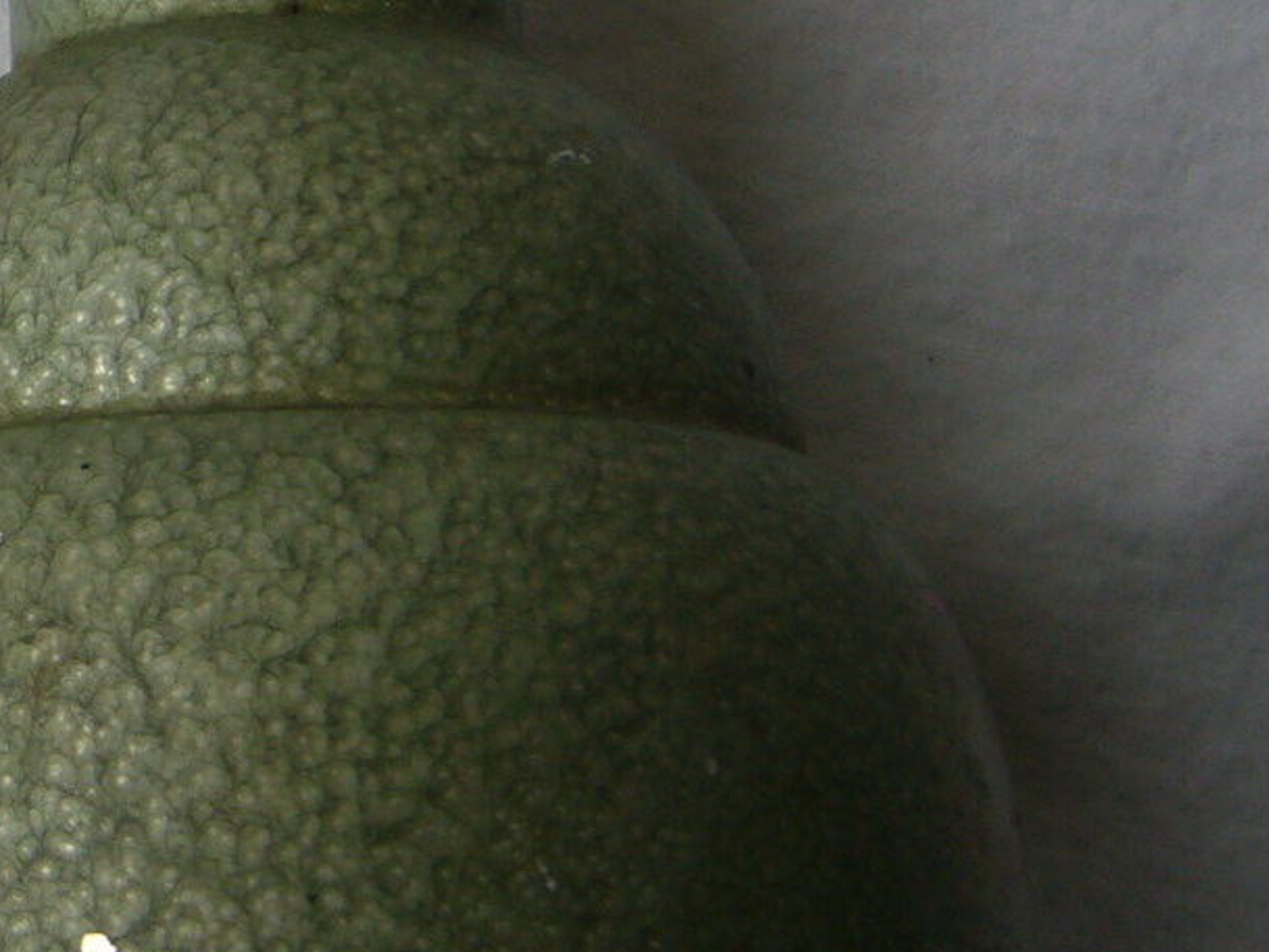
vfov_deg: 16.0
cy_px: 250
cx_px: -221
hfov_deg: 20.1
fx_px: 3373
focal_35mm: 92
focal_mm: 5.8
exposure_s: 1/25
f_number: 2.8
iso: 80
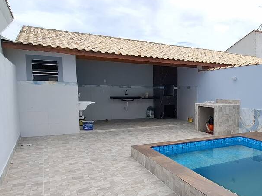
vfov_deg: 45.2
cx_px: 229
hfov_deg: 52.4
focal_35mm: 31
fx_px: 235
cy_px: 117
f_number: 2.2
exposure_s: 1/1171
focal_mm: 1.74
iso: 40
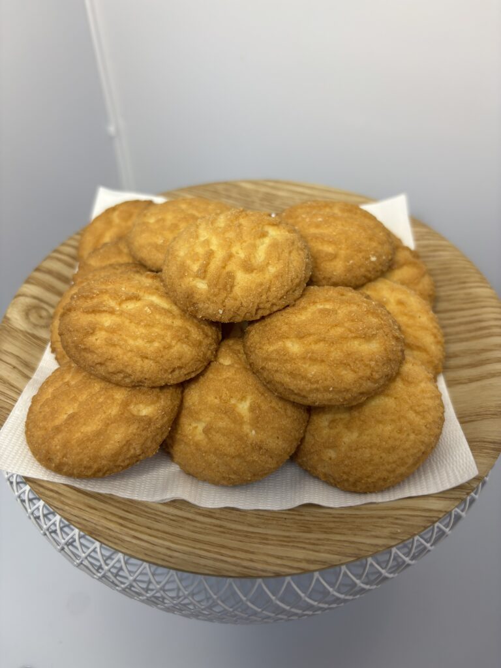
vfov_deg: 67.3
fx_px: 502
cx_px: 250
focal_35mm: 26
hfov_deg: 53.1
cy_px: 334
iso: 100
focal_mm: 5.96
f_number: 1.6
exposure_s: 1/120
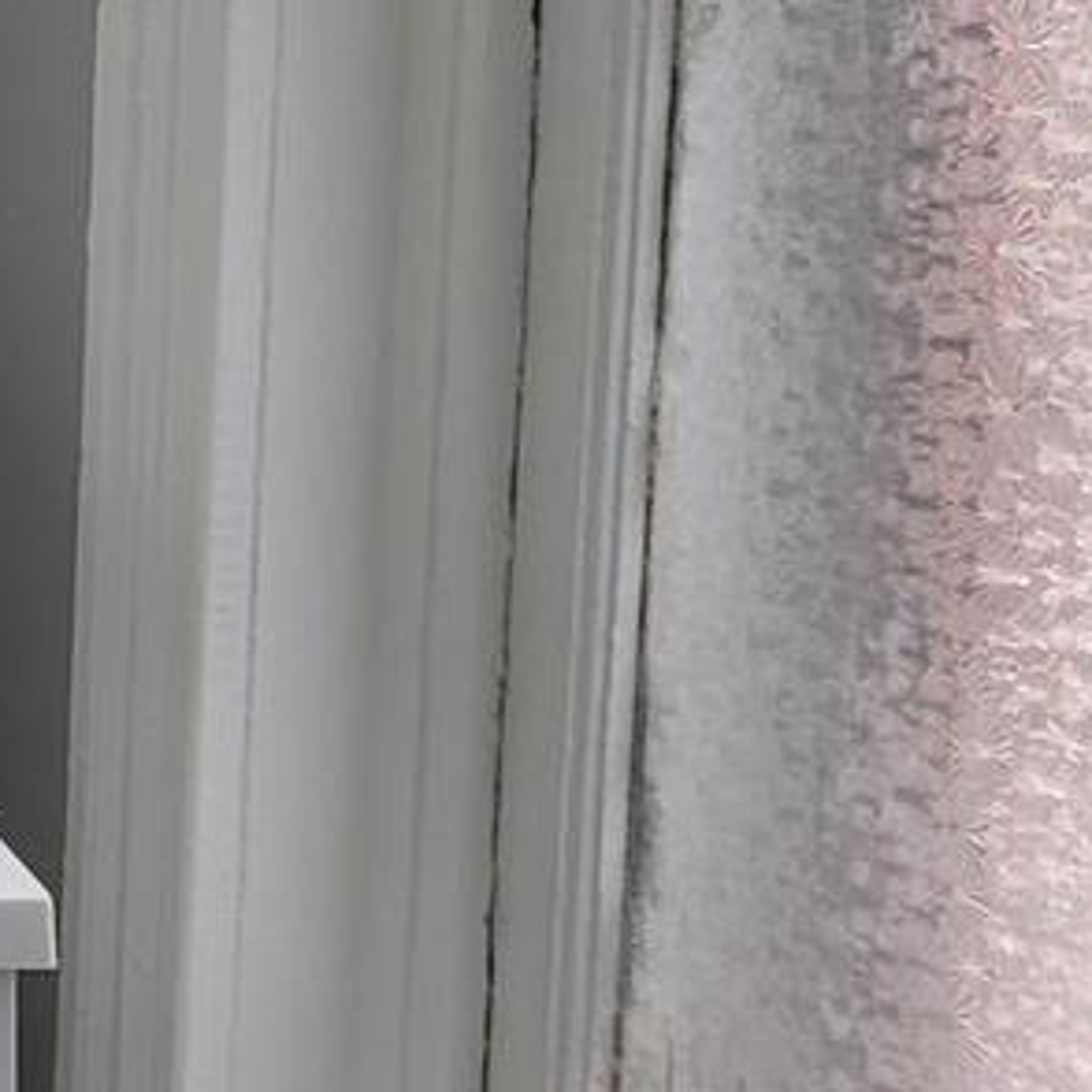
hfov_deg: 19.3
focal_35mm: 60
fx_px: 2141
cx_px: -1003
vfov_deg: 26.7
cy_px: -59
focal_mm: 1.74
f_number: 2.2
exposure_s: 1/60
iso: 50
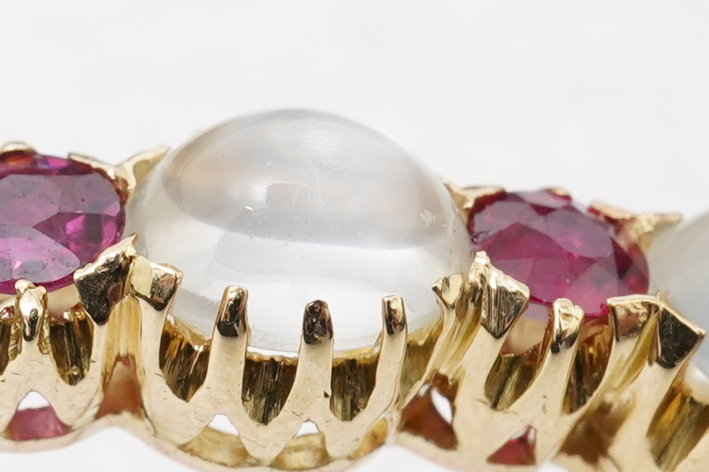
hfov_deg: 10.3
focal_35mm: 198
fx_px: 3898
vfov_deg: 6.9
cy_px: 238
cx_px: 18
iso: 640
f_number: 20
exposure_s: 1/125
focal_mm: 30
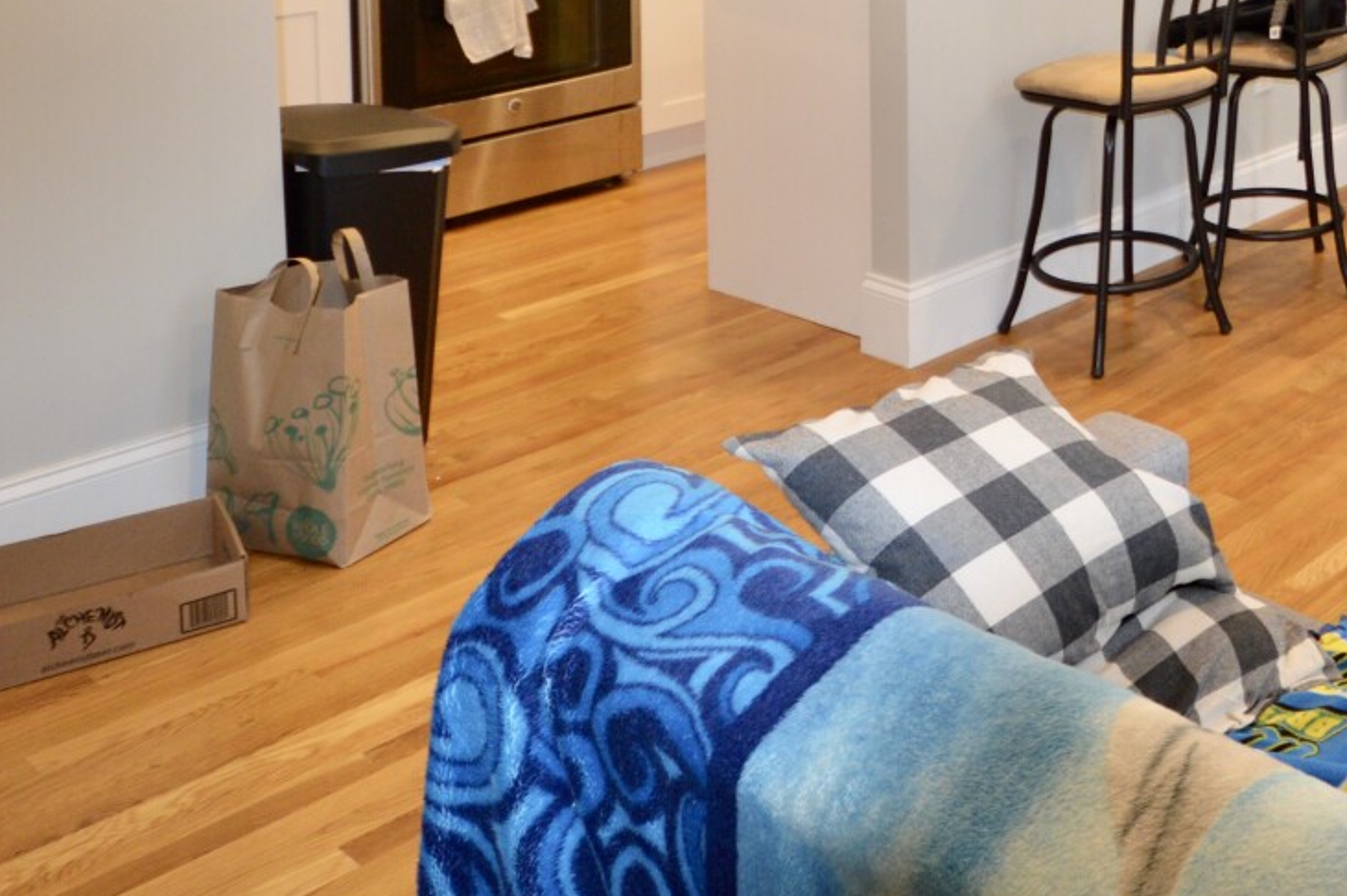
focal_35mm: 42
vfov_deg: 27.8
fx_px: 1570
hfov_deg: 39.3
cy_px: -188
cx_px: 1428
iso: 400
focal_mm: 10
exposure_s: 1/60
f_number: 4
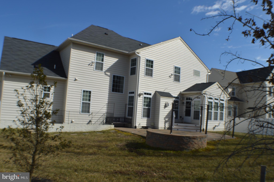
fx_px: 274
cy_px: 91
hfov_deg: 53.2
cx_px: 137
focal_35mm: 36
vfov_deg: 36.8
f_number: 9
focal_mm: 24
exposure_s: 1/320
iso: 100
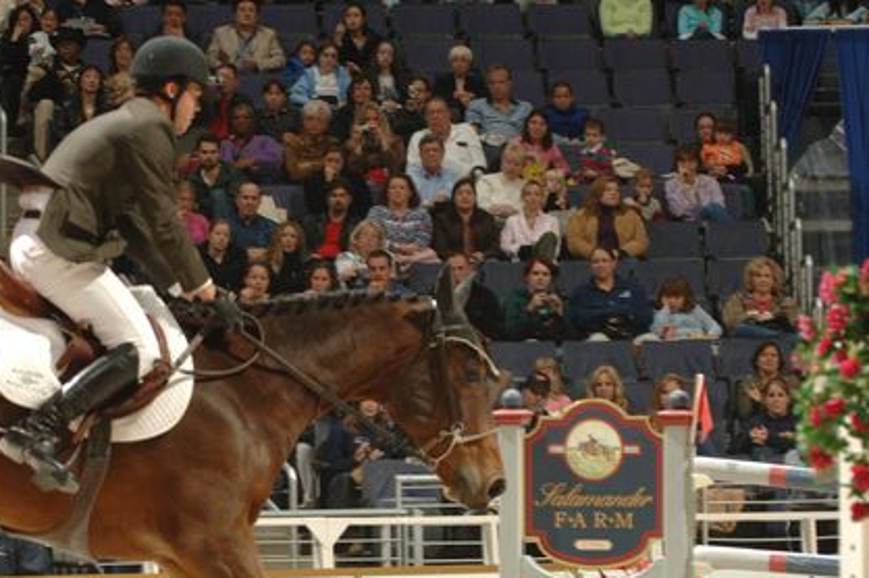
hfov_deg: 8.8
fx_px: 5644
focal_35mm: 234
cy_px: 375
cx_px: 254
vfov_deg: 5.9
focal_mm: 102
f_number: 5
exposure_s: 1/250
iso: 320
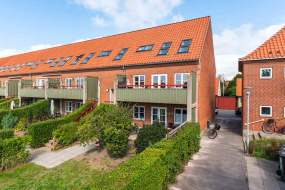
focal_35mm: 21
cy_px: 93
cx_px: 136
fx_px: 166
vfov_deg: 59.5
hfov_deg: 81.2
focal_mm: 13.3
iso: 200
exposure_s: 1/250
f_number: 8
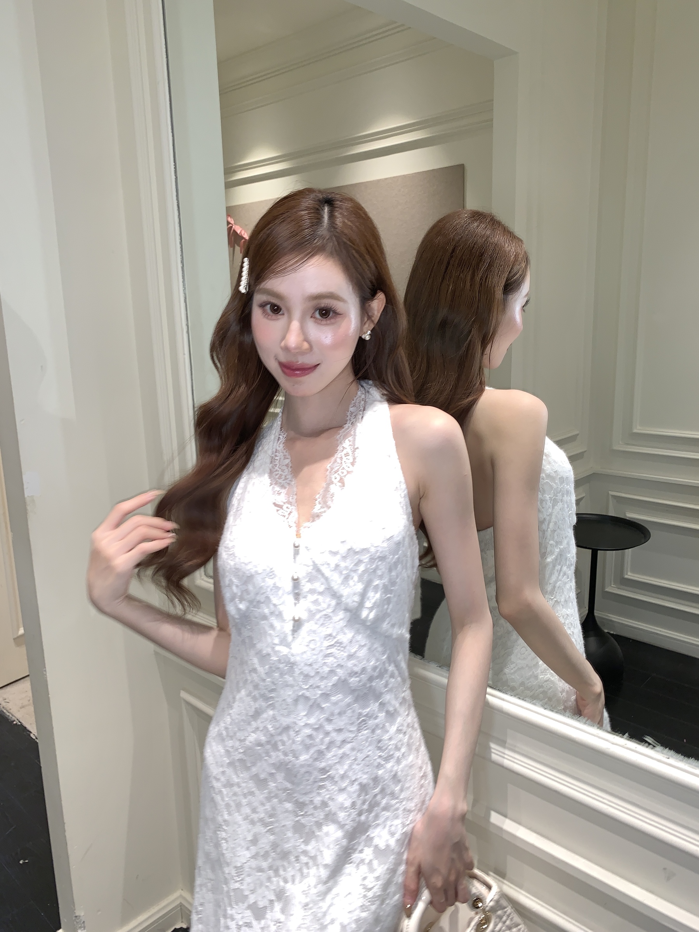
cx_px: 350
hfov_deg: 53.1
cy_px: 466
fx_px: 700
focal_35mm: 26
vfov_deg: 67.3
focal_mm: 4.25
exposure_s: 1/18
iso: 32
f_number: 1.8
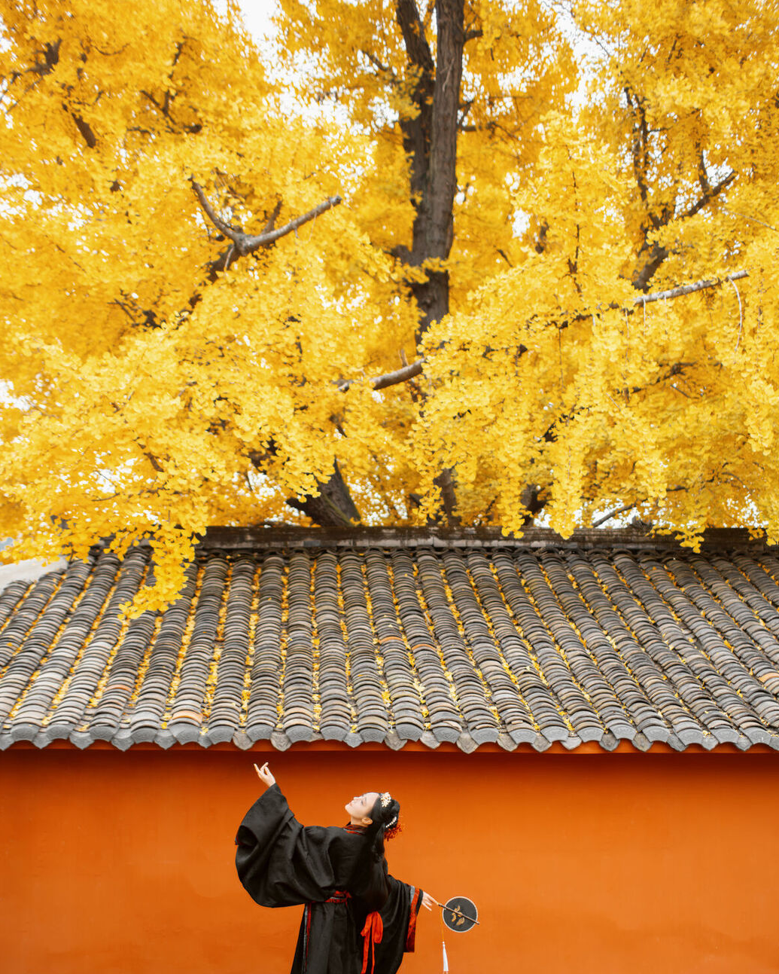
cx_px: 388
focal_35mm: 40
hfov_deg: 37.4
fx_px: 1152
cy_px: 568
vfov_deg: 45.6
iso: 200
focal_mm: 35
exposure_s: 1/1600
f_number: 1.8
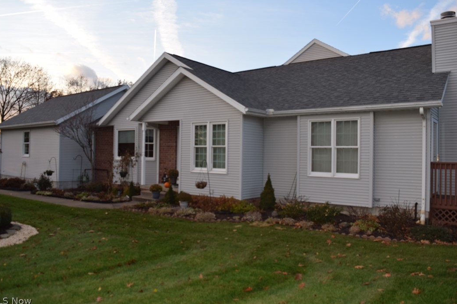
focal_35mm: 28
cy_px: 150
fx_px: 355
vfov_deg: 46.4
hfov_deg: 65.5
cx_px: 224
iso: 200
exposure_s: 1/125
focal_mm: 18
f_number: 5.6
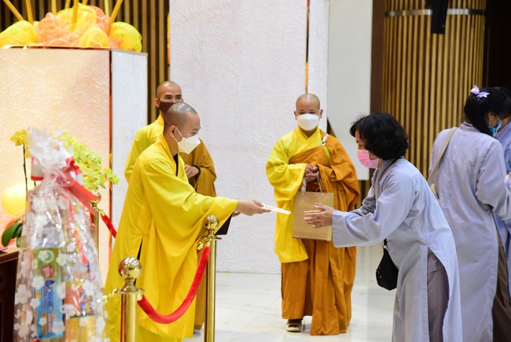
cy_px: 171
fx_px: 1221
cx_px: 256
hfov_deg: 23.6
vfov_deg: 15.9
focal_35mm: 86
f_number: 4.5
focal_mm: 86
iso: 3200
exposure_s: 1/125
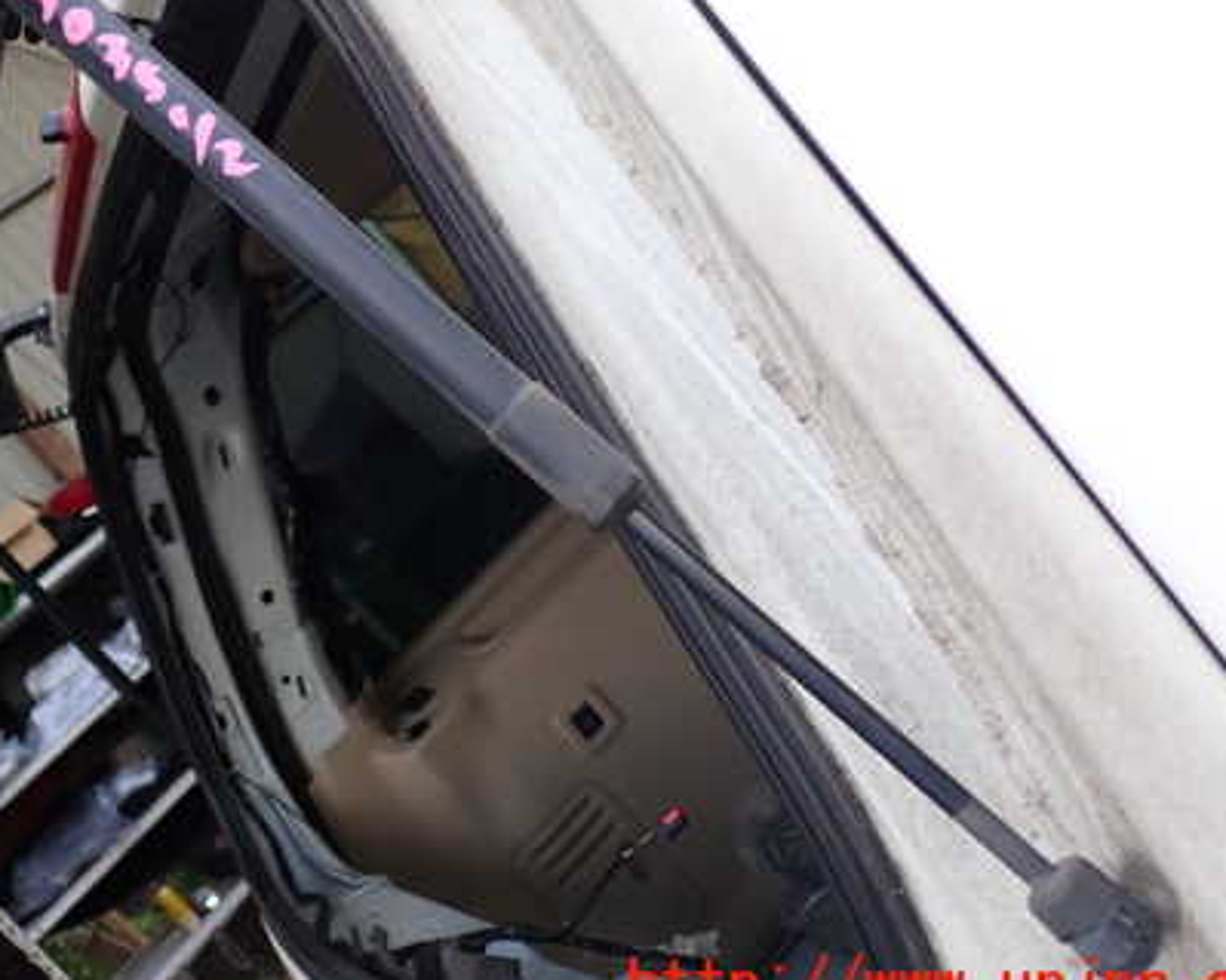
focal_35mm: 44
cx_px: 399
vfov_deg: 33.9
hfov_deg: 41.4
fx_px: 1596
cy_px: 335
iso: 100
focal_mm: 5.4
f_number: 6.3
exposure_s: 1/30
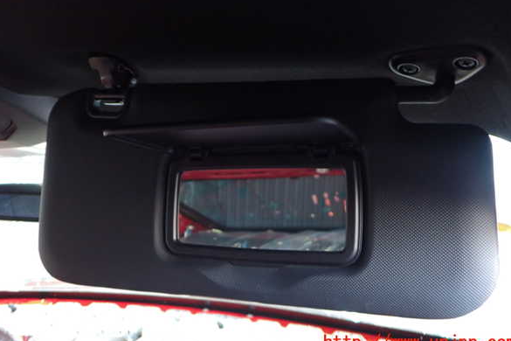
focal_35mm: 32
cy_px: 157
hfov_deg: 58.7
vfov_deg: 41.1
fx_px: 454
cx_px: 259
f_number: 2.3
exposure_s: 1/8
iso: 800
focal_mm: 5.4
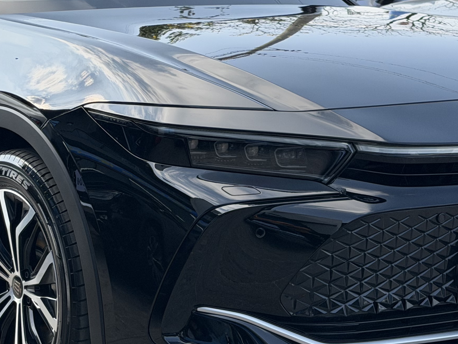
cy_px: 136
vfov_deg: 13.3
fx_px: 1469
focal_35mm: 111
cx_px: 170
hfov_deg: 17.7
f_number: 1.78
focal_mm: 6.76
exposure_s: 1/1715
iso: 80
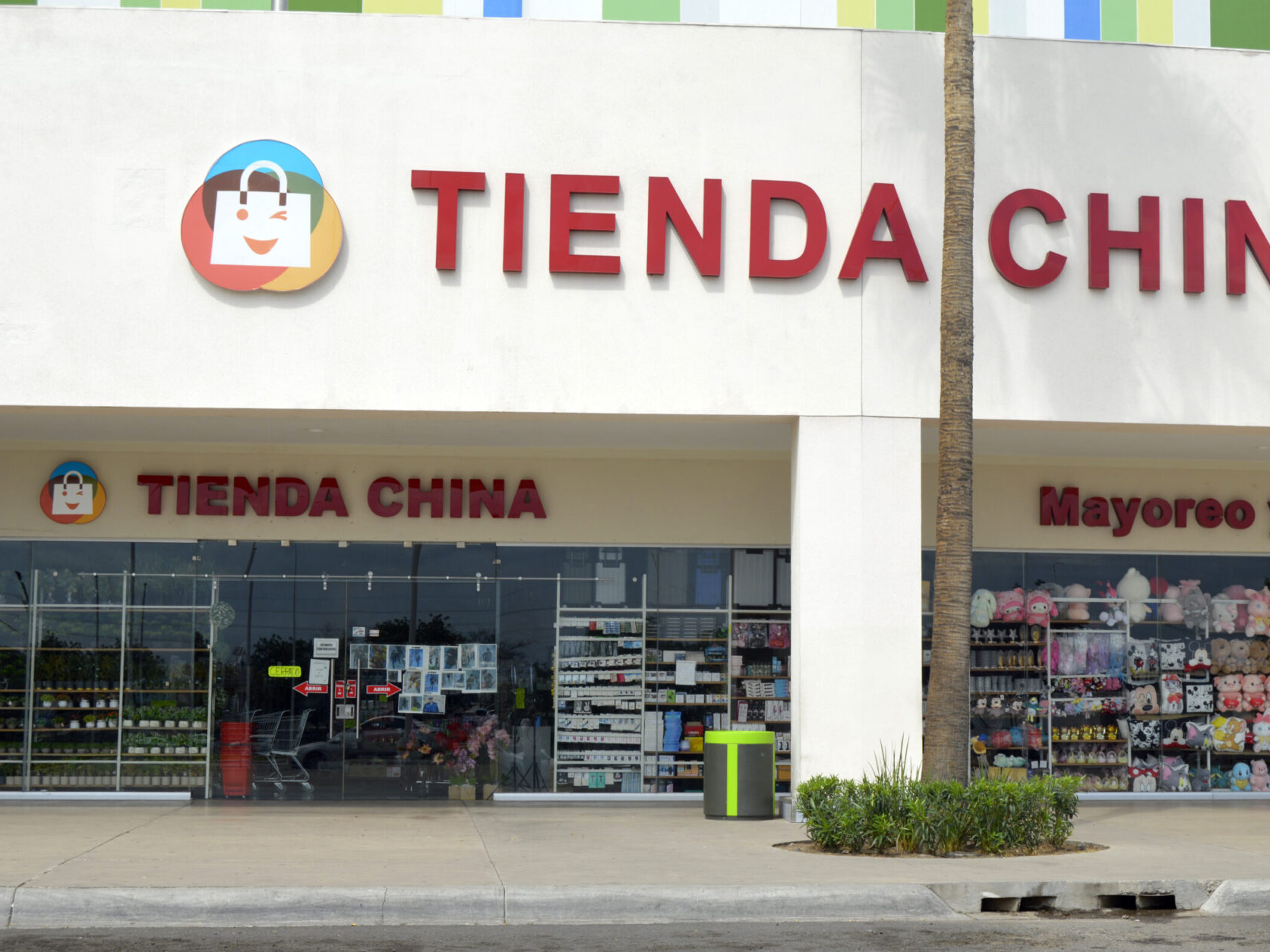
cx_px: 751
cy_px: 494
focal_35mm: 60
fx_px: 2201
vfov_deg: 24.4
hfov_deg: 32.1
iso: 100
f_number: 8
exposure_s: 1/250
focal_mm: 34
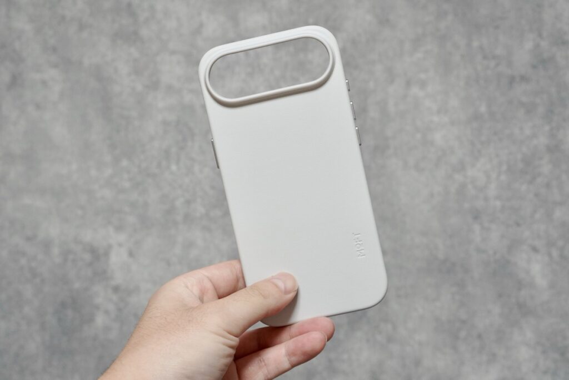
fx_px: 830
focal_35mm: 52
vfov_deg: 25.8
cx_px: 284
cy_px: 190
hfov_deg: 37.8
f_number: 5.6
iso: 1000
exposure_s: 1/60
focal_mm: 35
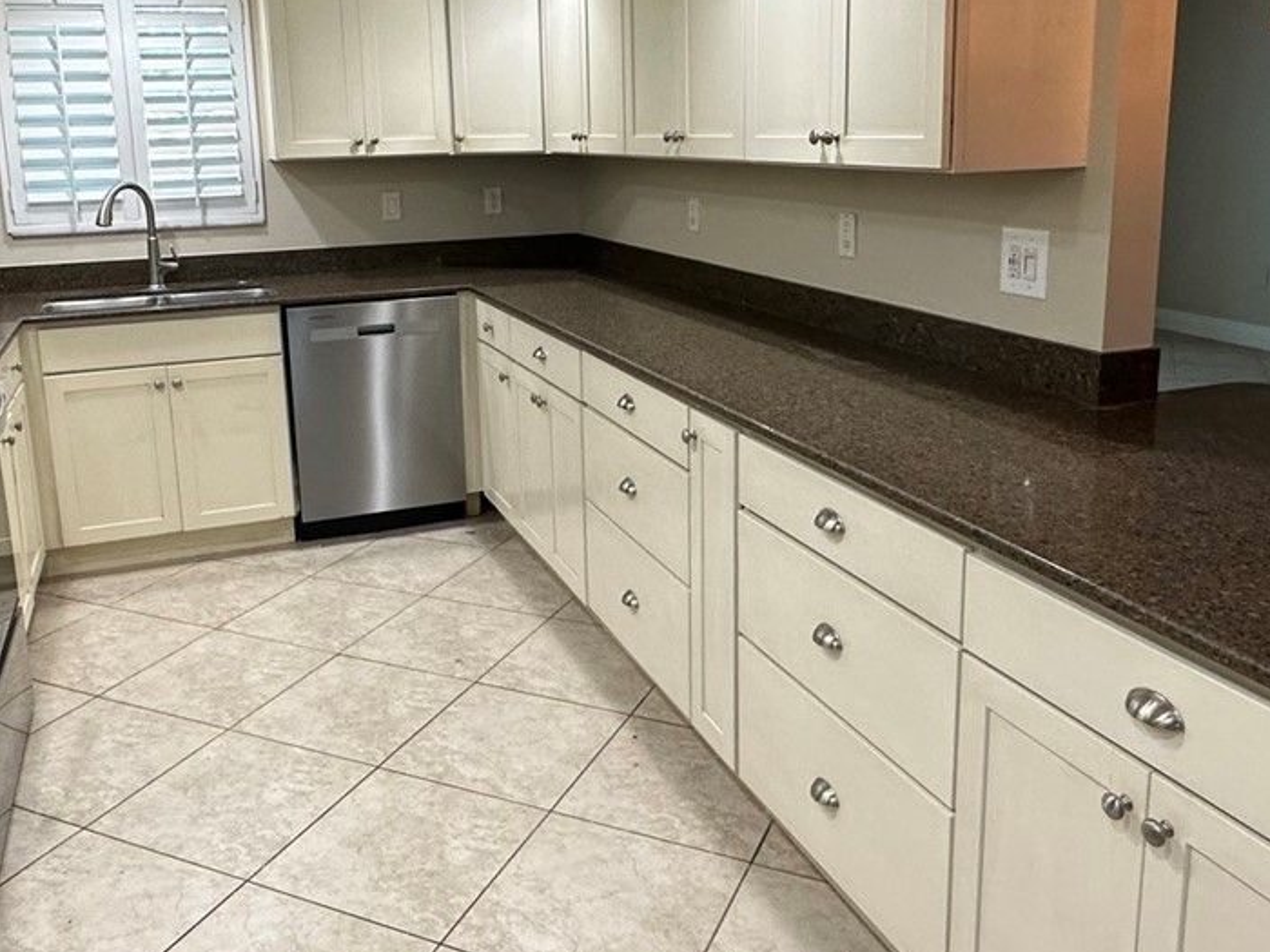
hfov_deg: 56.7
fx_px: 1174
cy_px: 355
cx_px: 579
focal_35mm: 32
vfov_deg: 43.8
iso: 200
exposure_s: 1/120
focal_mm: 2.22
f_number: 2.2
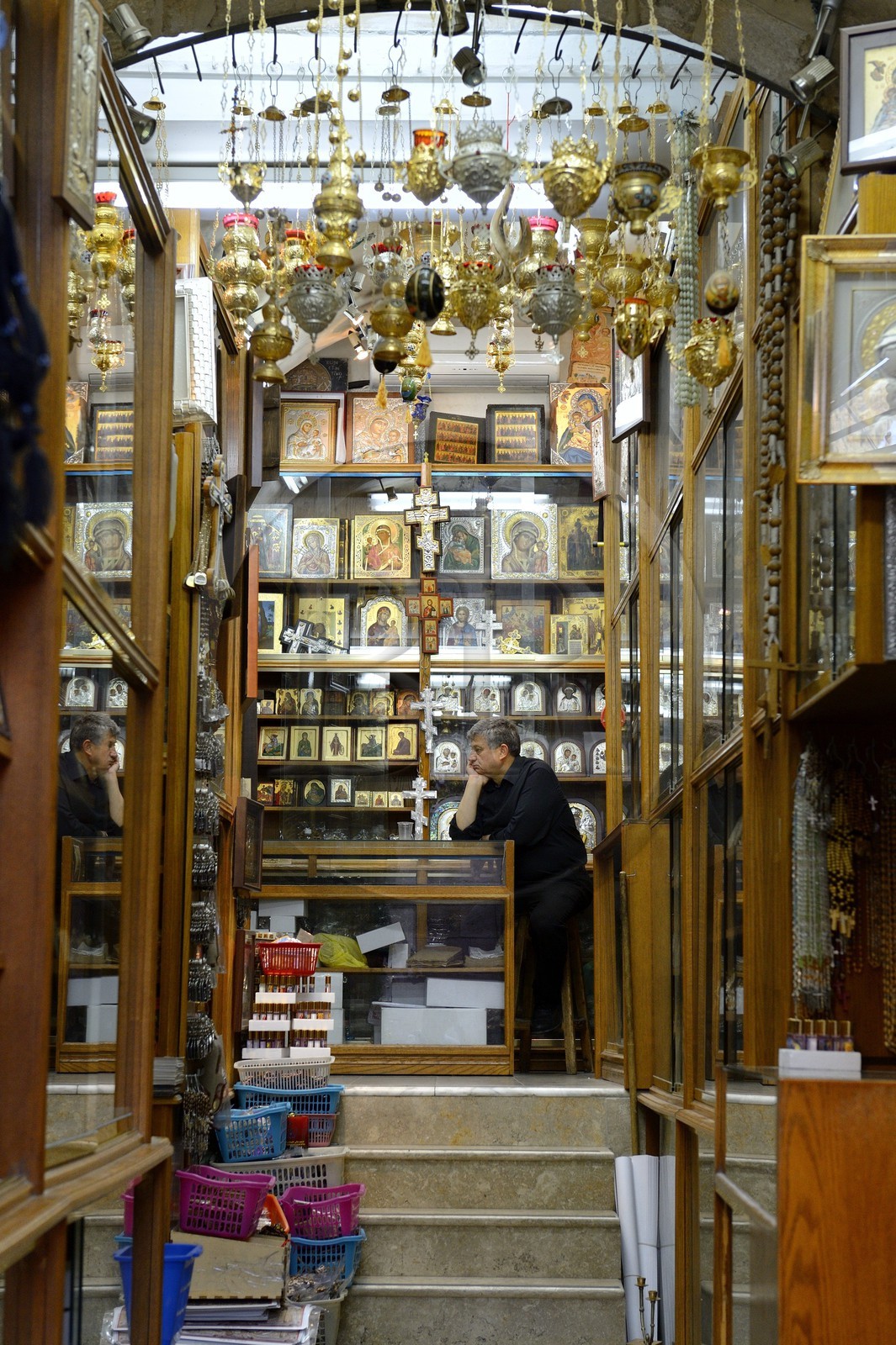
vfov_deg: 32.4
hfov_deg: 21.9
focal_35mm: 62
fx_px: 2317
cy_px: 672
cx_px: 448
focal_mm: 62
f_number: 5.6
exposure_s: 1/100
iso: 1600
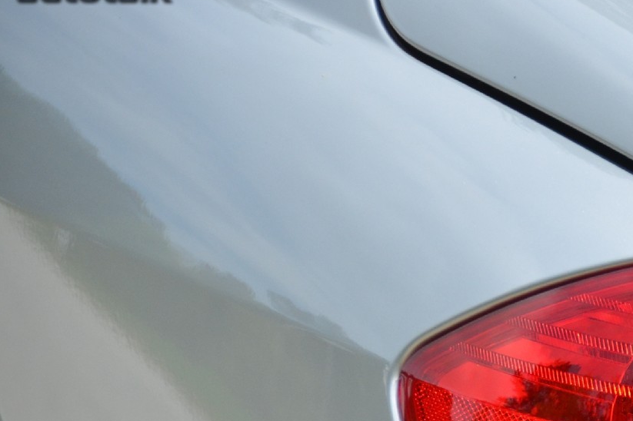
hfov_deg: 3.8
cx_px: 961
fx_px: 9596
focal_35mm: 546
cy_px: 606
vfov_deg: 2.5
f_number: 5.6
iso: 400
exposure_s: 1/1600
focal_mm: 120
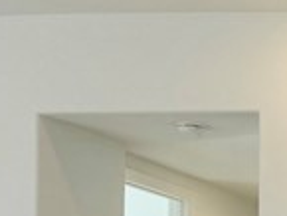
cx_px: 673
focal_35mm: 169
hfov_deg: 10.2
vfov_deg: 8.4
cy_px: 404
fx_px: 1402
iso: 80
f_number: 1.78
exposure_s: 1/240
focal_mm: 6.76
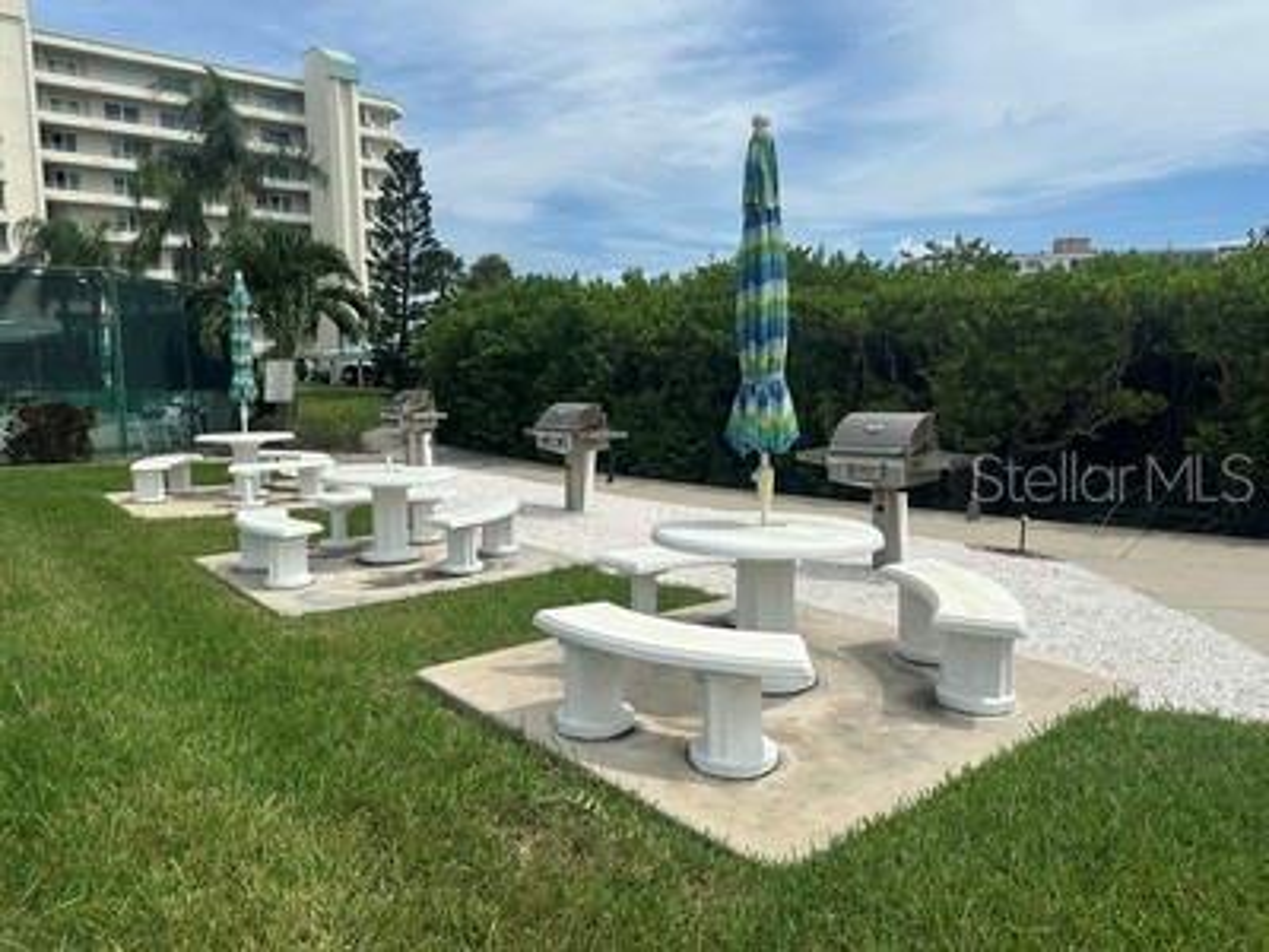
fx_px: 880
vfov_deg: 56.8
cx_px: 634
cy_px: 476
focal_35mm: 24
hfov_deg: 71.6
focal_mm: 6.86
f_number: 1.78
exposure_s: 1/8197
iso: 80
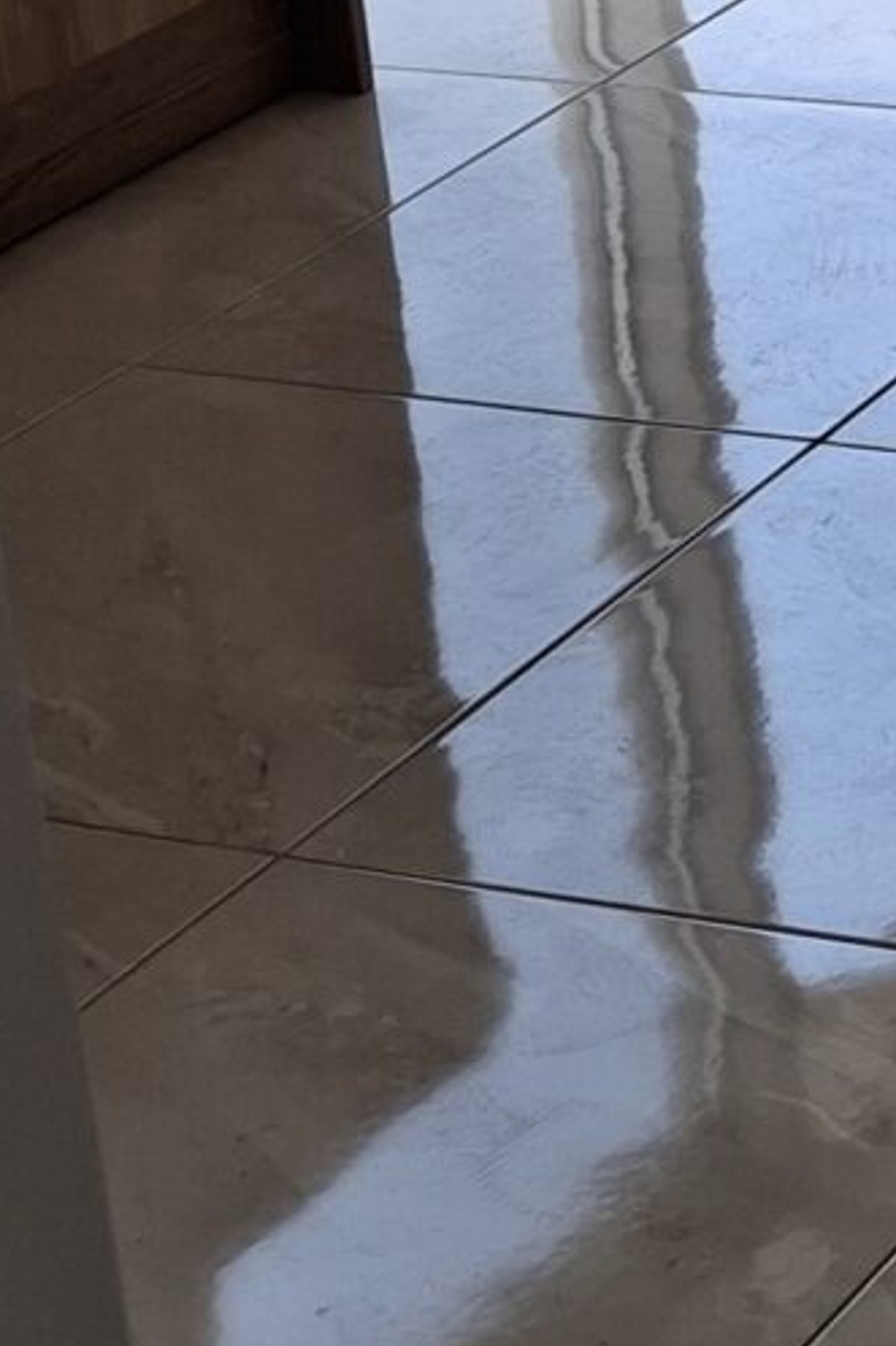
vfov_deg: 14.4
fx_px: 5006
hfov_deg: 9.4
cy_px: -566
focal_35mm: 134
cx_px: 1938
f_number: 1.8
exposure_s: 1/229
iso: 25
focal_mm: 4.69
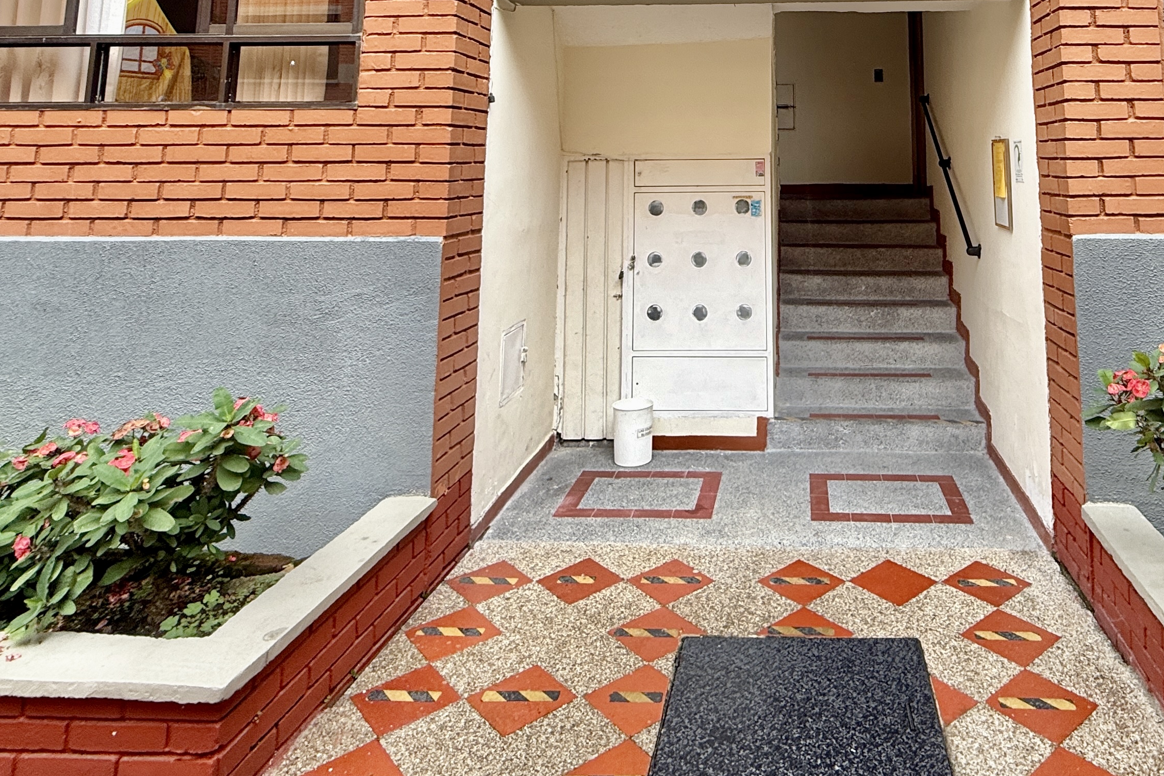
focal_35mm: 26
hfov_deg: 67.6
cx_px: 772
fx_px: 841
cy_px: 57
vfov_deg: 44.4
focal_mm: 2.22
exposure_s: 1/99
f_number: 2.2
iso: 64
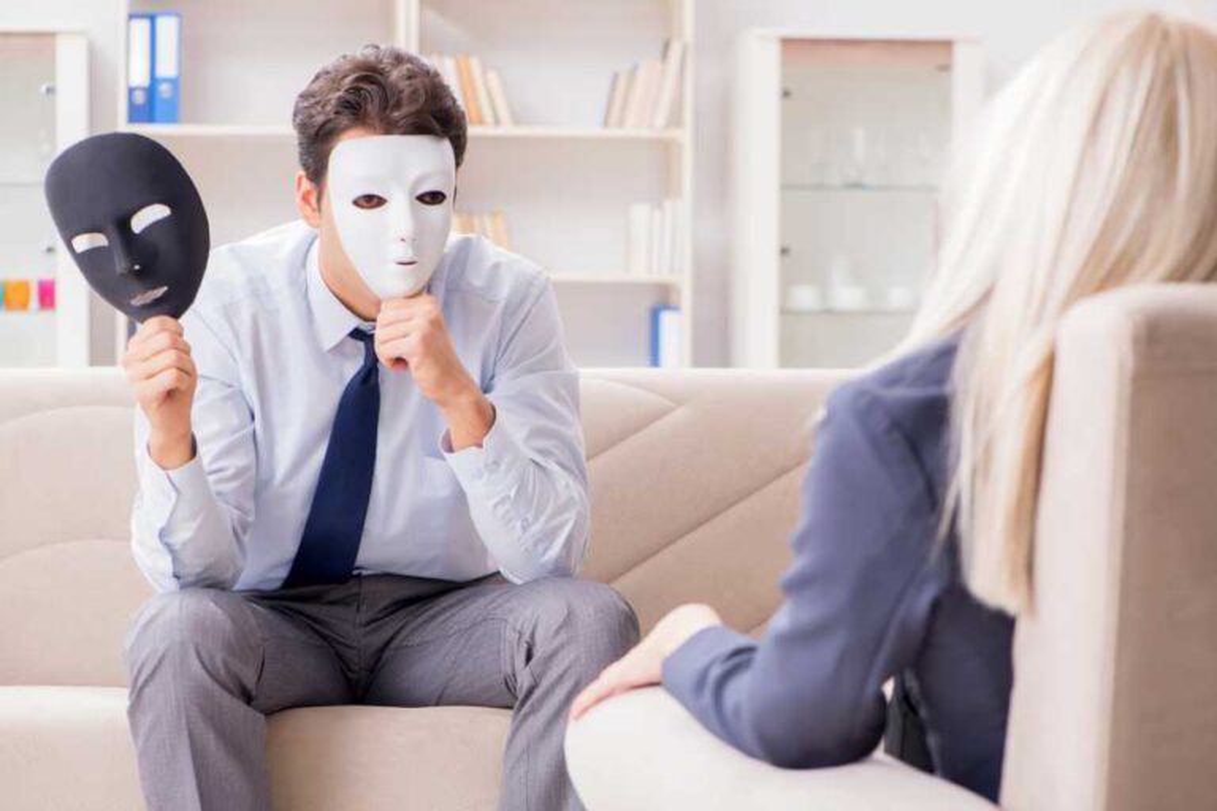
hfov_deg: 19.5
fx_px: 3549
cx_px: 608
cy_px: 406
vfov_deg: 13.0
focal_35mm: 105
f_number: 7.1
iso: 320
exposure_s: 1/100
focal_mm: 105
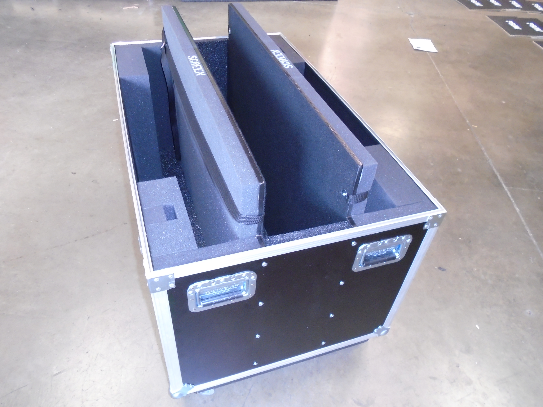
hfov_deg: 67.3
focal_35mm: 26
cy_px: 204
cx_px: 272
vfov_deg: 53.1
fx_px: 408
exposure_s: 1/30
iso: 400
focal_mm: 4.6
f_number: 3.2
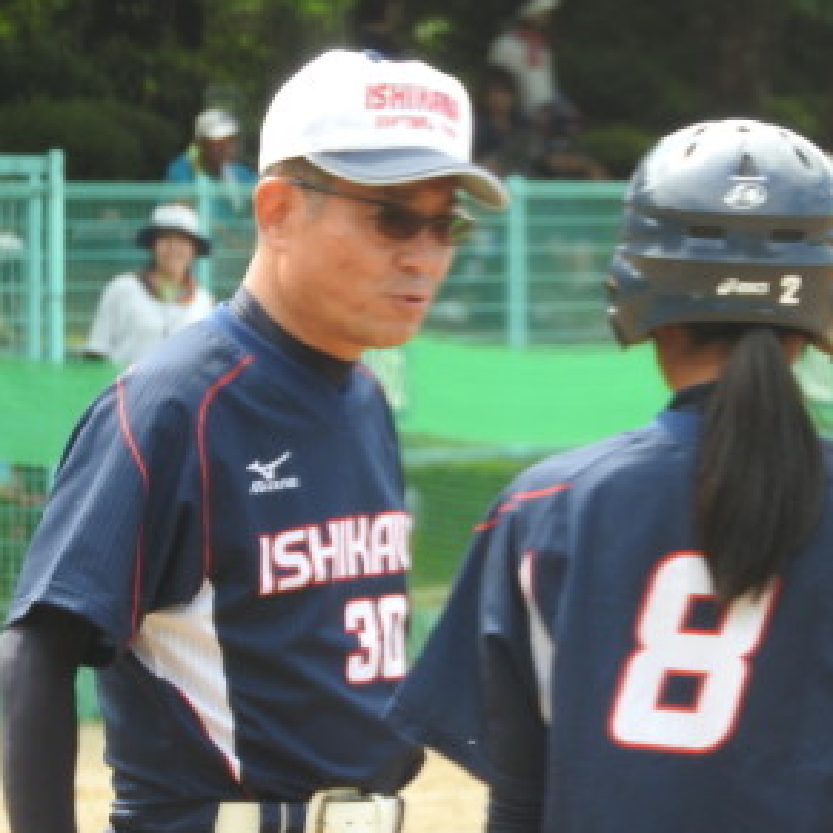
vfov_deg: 2.9
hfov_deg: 2.9
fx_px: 16362
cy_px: 618
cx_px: 578
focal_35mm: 601
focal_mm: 59.1
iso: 110
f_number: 5.5
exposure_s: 1/125
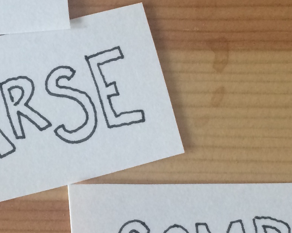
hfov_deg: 16.0
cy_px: 124
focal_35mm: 119
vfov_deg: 13.0
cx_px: 40
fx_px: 1029
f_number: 2.2
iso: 100
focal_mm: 4.15
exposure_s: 1/30
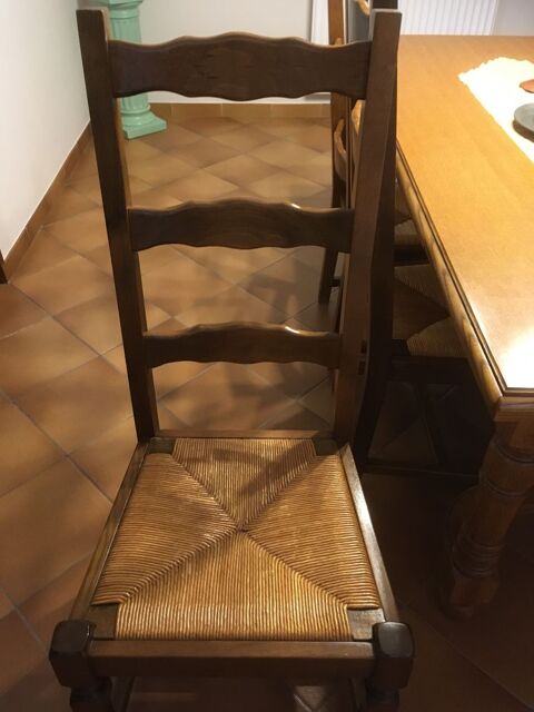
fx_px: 596
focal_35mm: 29
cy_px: 356
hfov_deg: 48.2
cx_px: 267
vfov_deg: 61.7
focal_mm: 4.15
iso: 250
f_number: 2.2
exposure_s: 1/17
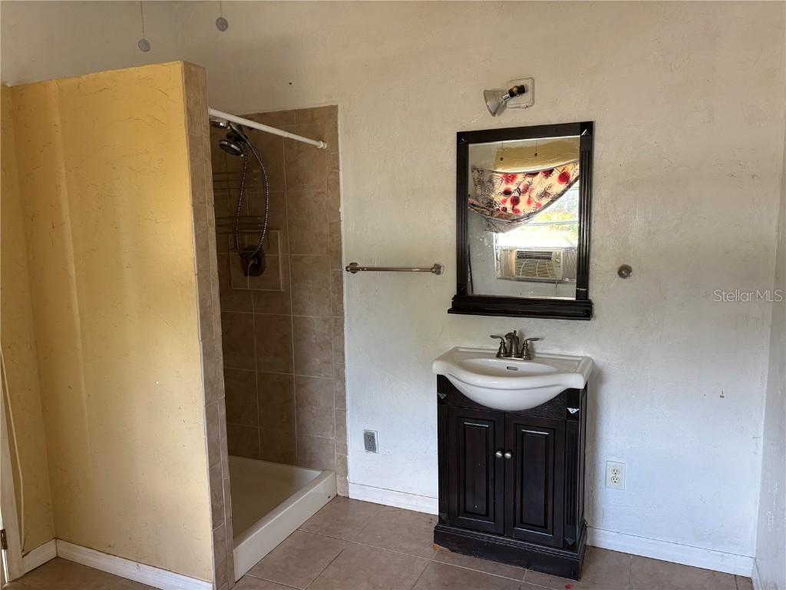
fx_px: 590
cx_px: 393
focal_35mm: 26
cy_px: 295
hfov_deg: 67.3
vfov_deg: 53.1
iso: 125
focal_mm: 5.96
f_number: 1.6
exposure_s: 1/69
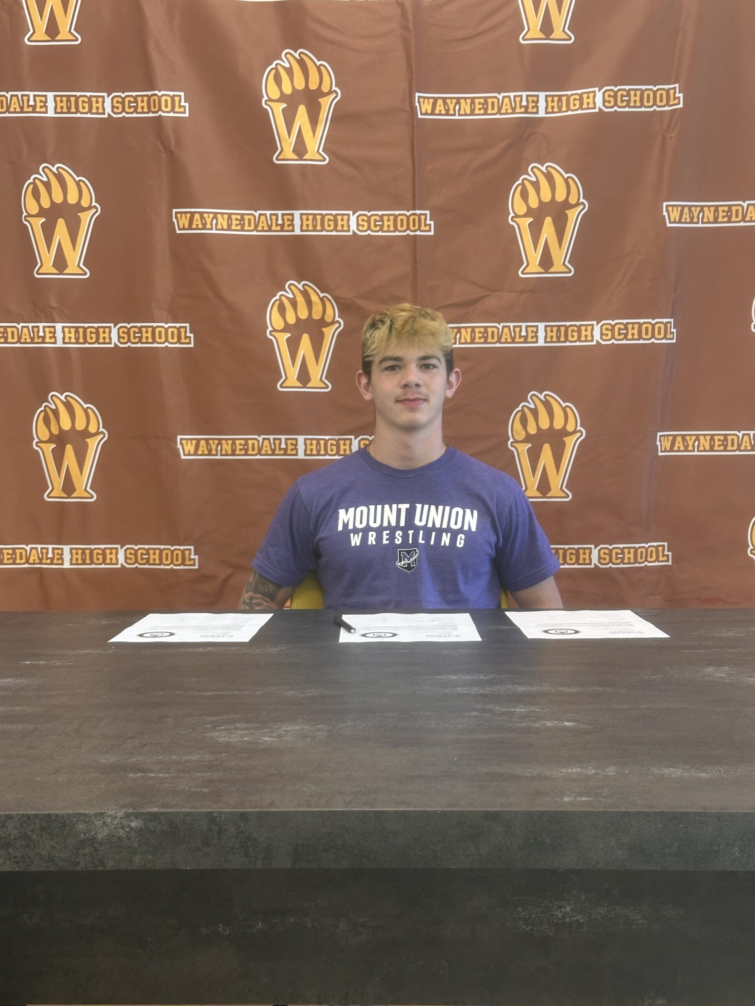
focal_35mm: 48
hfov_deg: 30.3
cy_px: 503
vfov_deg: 39.7
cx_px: 378
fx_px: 1396
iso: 125
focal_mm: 6.86
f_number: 1.78
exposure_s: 1/60
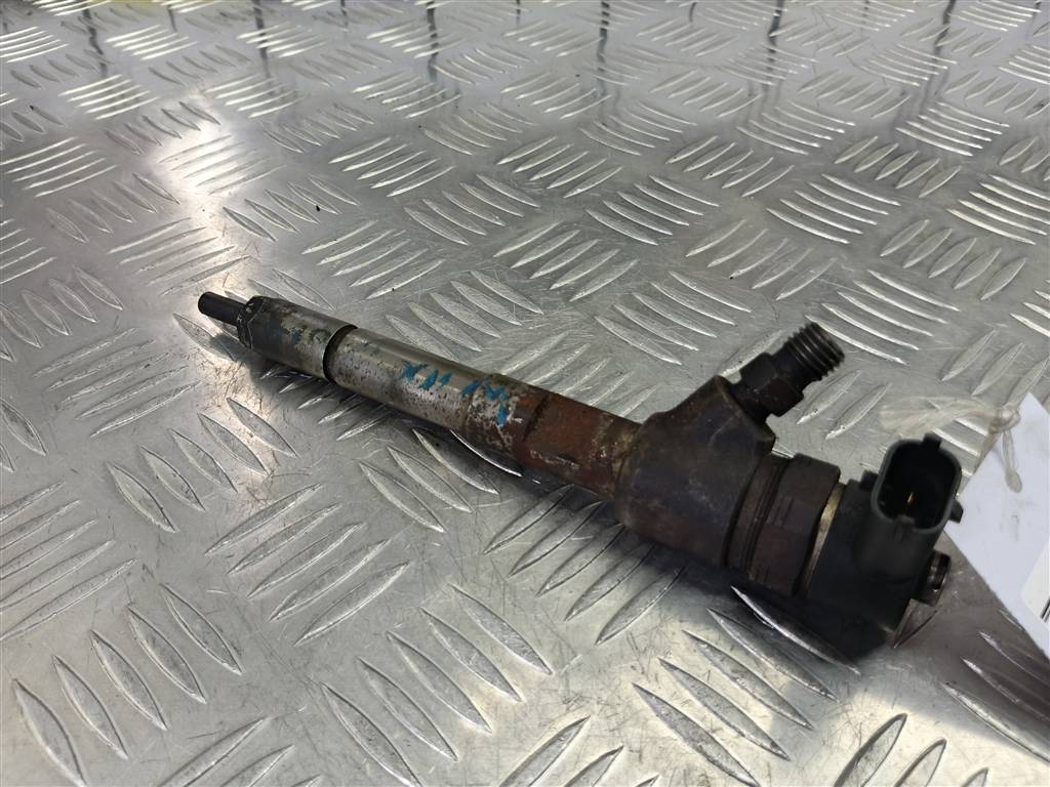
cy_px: 394
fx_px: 819
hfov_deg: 65.3
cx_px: 525
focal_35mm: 27
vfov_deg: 51.4
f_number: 1.6
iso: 132
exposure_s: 1/33.3
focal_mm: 4.11
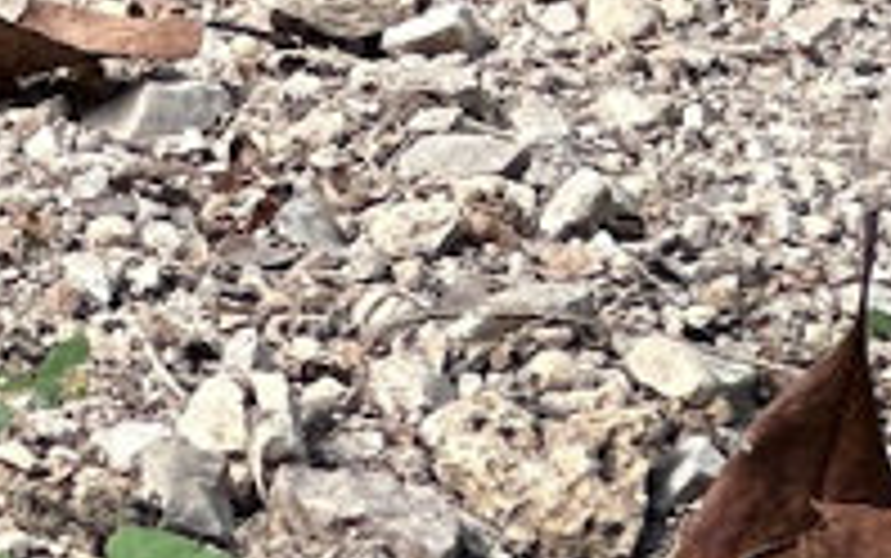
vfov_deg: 2.1
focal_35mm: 618
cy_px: -1622
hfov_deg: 3.4
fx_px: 15015
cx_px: -1076
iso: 32
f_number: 2.8
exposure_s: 1/124
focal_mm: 9
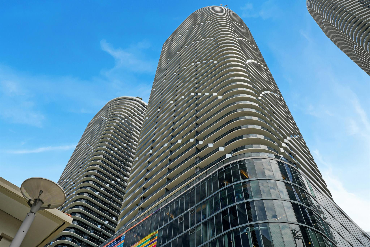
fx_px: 308
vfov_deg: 43.6
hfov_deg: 61.9
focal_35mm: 30
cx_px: 185
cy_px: 124
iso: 100
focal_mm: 20
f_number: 8
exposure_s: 1/125
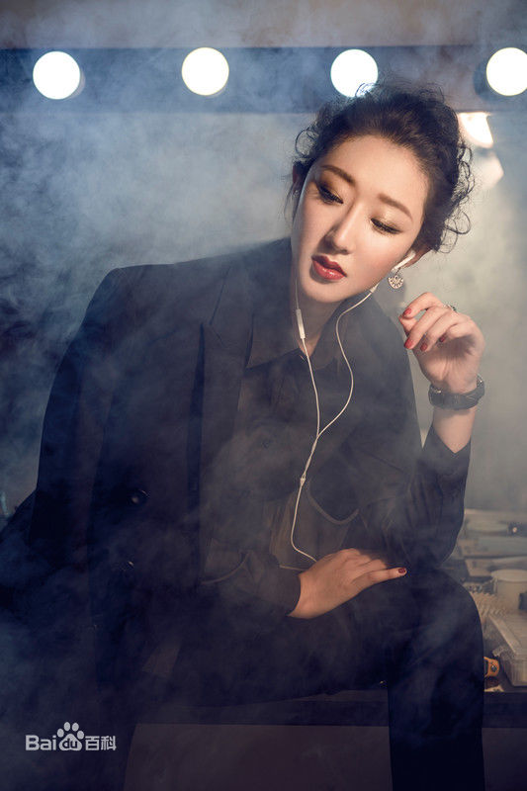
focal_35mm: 70
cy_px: 396
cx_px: 264
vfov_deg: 28.8
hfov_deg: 19.4
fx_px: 1538
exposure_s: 1/100
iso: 250
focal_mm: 70
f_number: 4.5
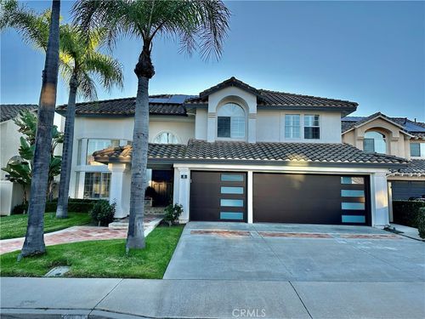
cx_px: 212
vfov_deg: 56.8
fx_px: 295
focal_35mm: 24
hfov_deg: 71.6
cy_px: 160
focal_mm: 6.86
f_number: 1.78
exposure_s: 1/1062
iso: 80
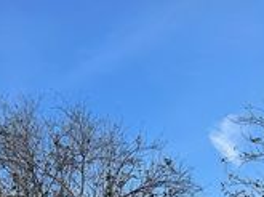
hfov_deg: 24.0
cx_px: 243
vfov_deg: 17.2
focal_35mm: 79
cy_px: 273
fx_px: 601
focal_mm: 5.7
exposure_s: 1/3356
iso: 50
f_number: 1.5
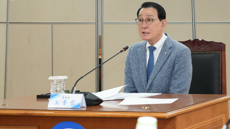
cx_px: 116
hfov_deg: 19.3
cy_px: 60
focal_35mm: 111
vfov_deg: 10.9
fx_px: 677
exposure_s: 1/125
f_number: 5.6
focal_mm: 105
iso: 1250
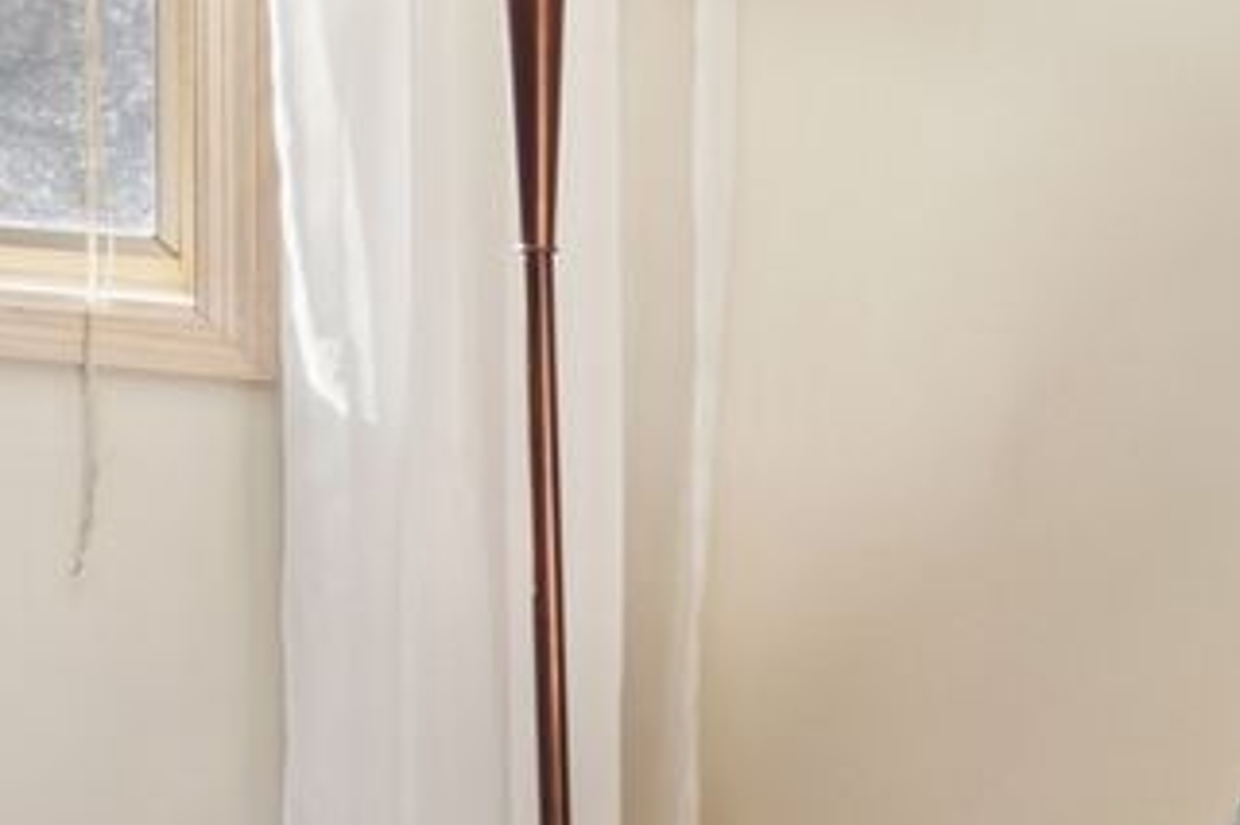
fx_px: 3098
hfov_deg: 12.7
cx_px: -2178
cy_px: -194
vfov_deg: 14.6
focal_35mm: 90
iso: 500
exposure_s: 1/40
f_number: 9
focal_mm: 15
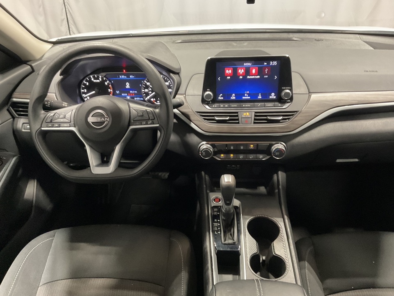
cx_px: 197
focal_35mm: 29
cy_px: 148
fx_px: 330
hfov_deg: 61.7
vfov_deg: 48.2
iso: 250
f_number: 1.8
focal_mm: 3
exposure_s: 1/30
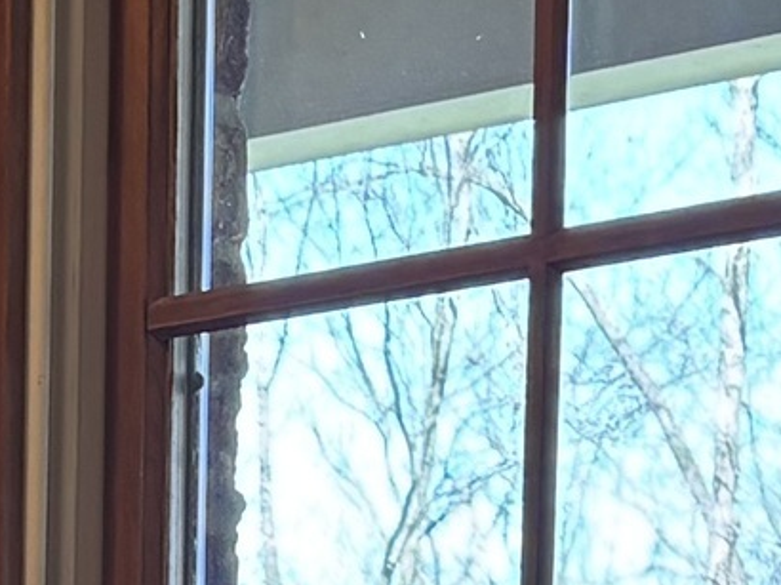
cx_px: 34
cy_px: 1745
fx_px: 4397
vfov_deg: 6.9
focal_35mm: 195
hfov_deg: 10.1
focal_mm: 5.96
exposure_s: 1/120
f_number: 1.6
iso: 80
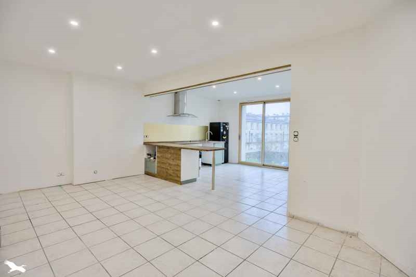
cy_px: 138
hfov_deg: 91.3
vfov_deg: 68.6
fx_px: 203
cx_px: 208
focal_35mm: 18
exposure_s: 1/400
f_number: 8
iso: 800
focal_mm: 17.6
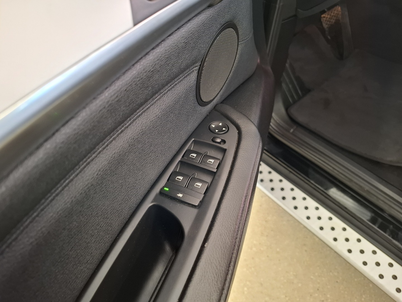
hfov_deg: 73.9
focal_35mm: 23
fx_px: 267
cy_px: 151
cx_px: 201
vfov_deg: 58.9
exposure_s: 1/25
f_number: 1.8
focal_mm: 5.54
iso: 400
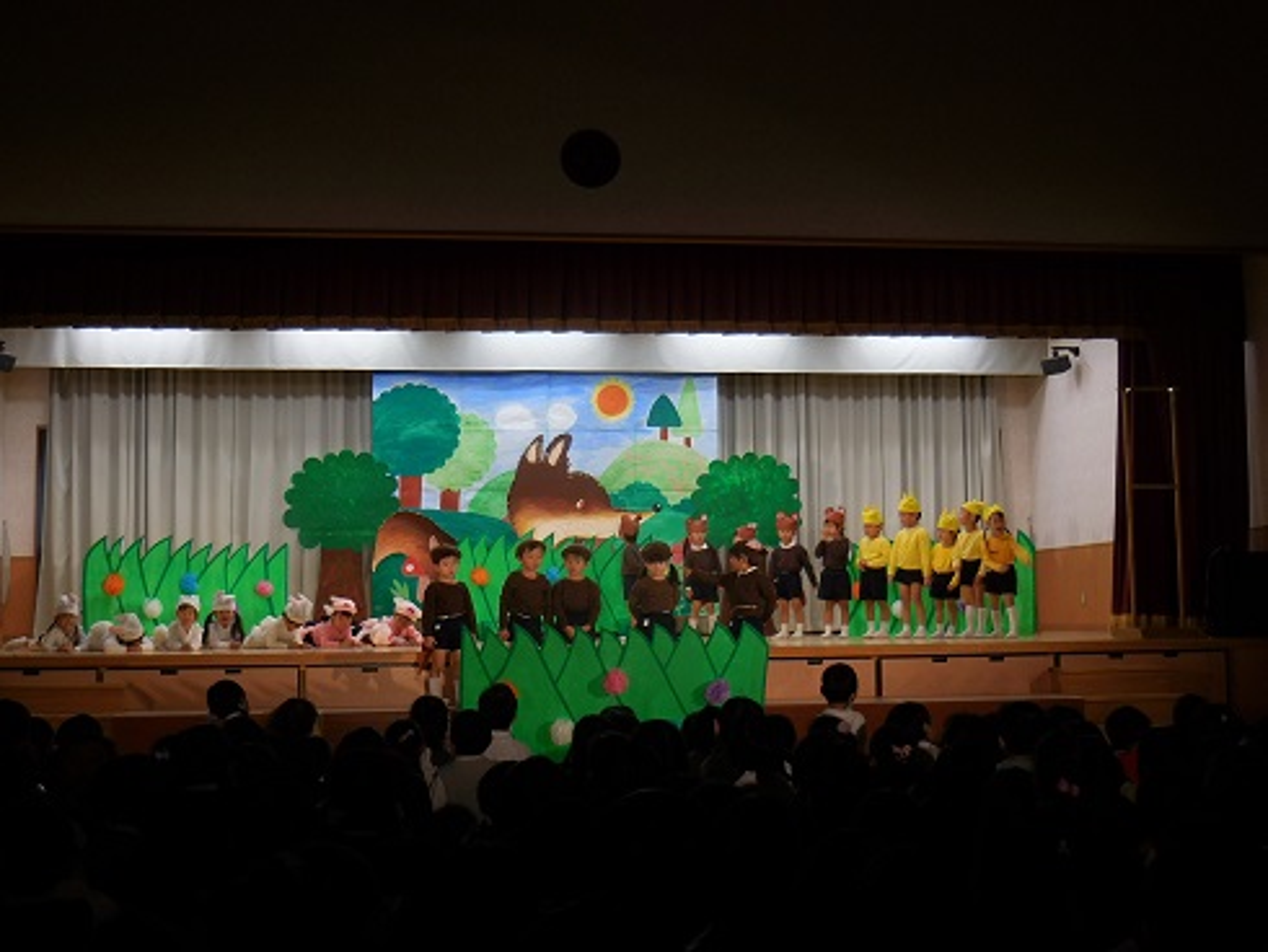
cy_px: 476
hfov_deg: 42.1
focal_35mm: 45
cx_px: 634
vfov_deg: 32.2
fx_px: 1649
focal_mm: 8.1
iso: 125
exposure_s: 1/40
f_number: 4.2
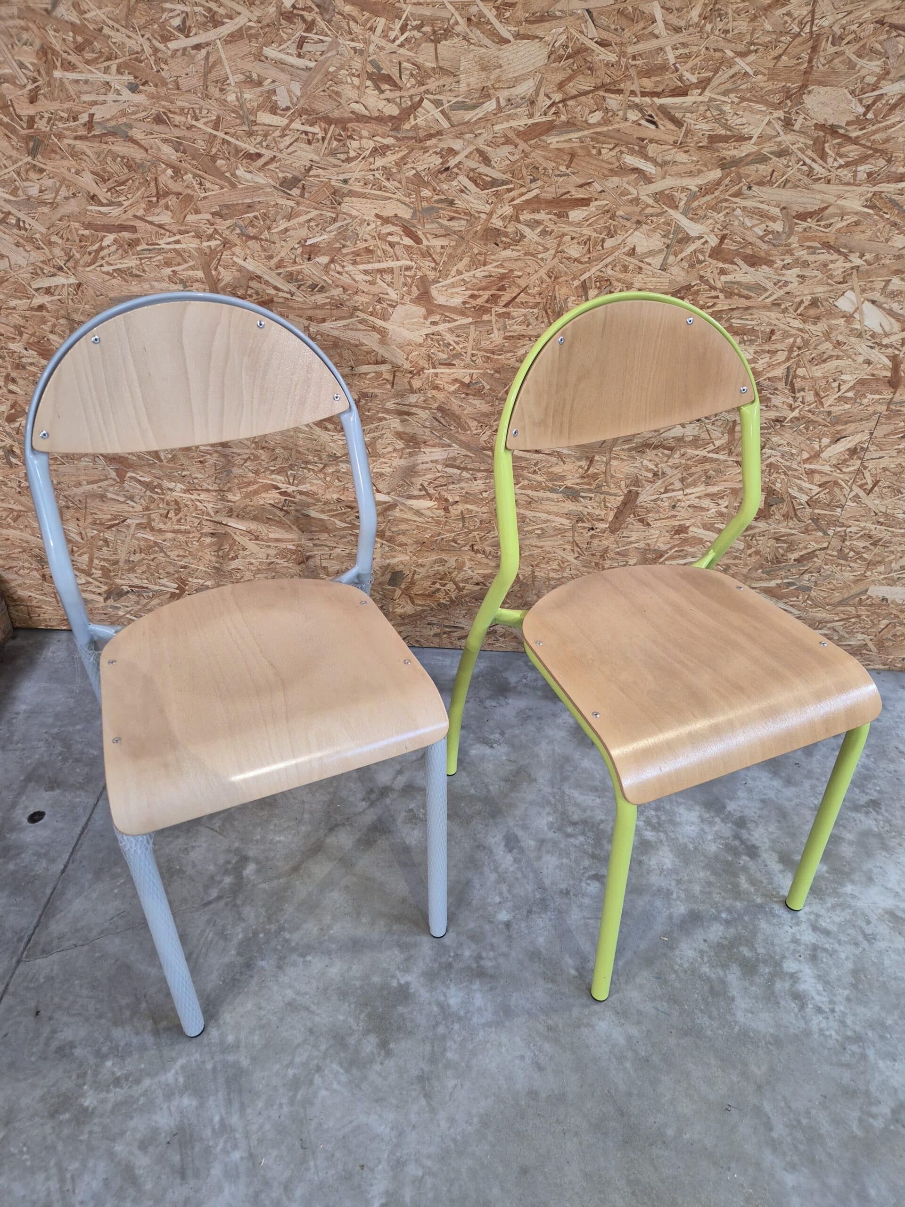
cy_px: 604
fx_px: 802
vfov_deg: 73.9
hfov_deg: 58.9
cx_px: 452
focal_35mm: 23
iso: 320
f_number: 1.8
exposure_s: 1/100
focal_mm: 5.4
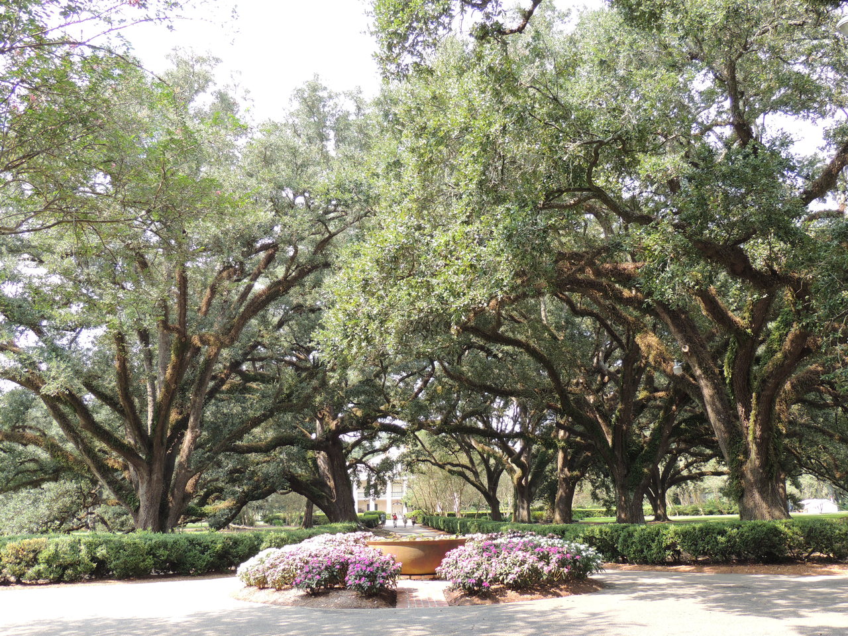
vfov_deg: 42.9
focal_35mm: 33
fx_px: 808
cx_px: 424
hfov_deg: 55.4
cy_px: 318
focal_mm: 5.8
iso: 100
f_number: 3.2
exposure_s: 1/125
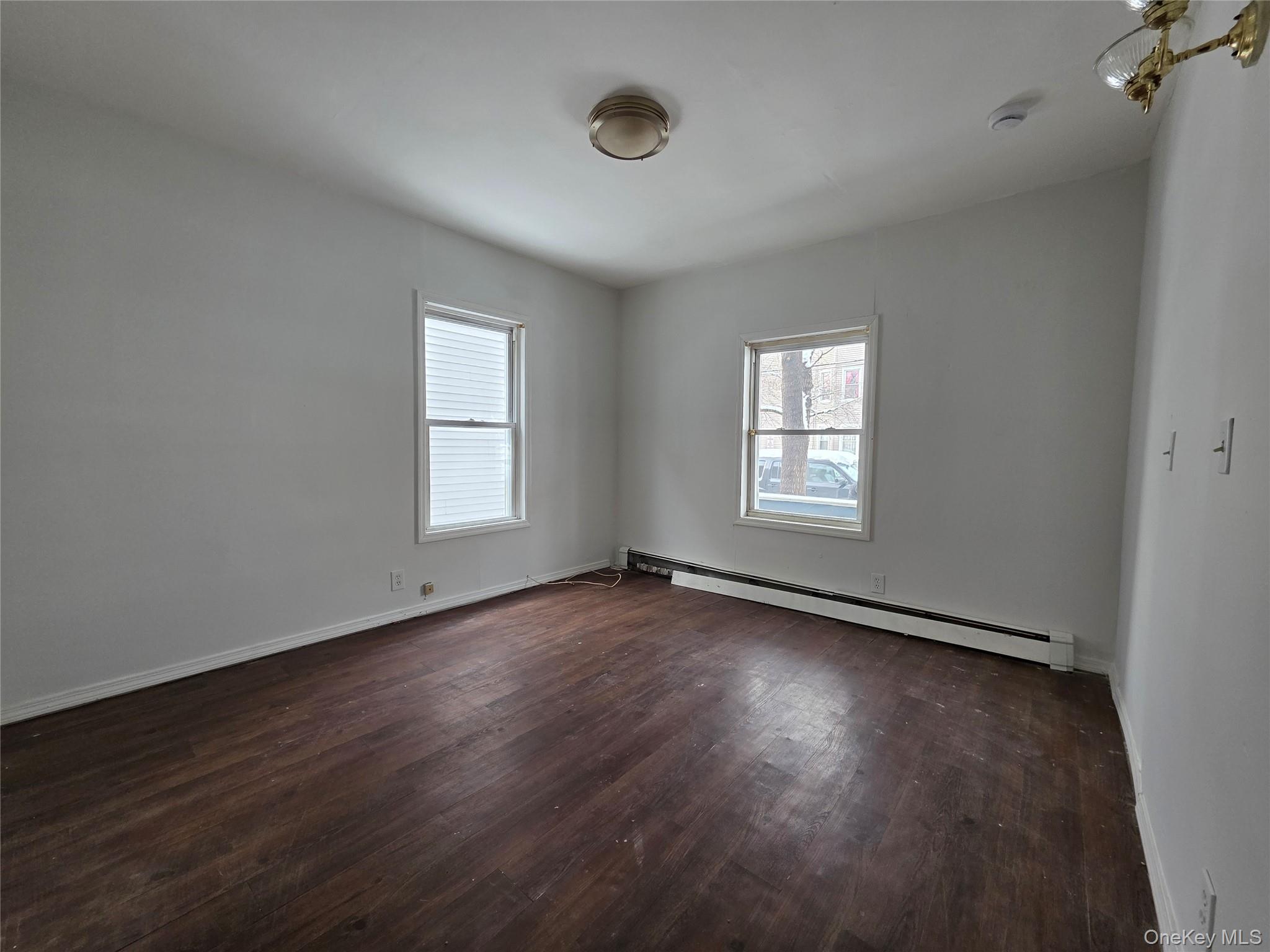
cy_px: 476
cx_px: 635
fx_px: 477
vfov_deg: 89.9
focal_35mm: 13
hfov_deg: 106.2
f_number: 1.9
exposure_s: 1/120
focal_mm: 2.2
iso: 160
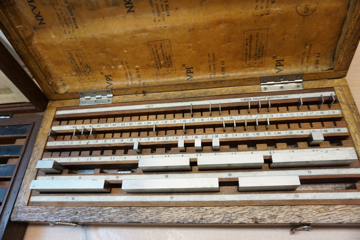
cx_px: 180
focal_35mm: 24
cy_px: 120
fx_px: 240
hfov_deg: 73.7
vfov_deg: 53.1
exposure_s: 1/60
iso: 250
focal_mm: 16
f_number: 4
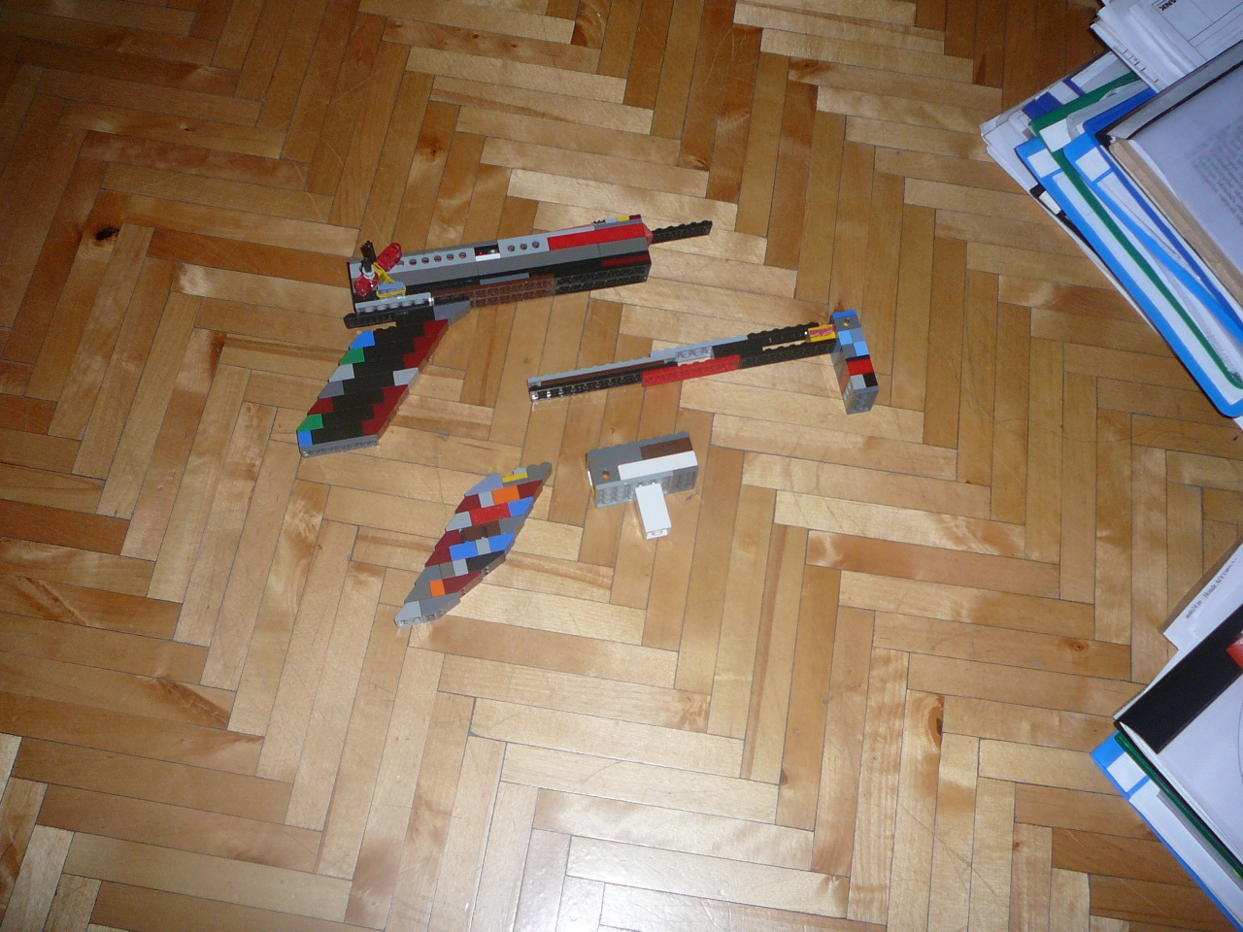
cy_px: 466
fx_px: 1257
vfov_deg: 40.7
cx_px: 622
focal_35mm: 35
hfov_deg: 52.6
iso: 100
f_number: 2.8
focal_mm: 5.2
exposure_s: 1/30
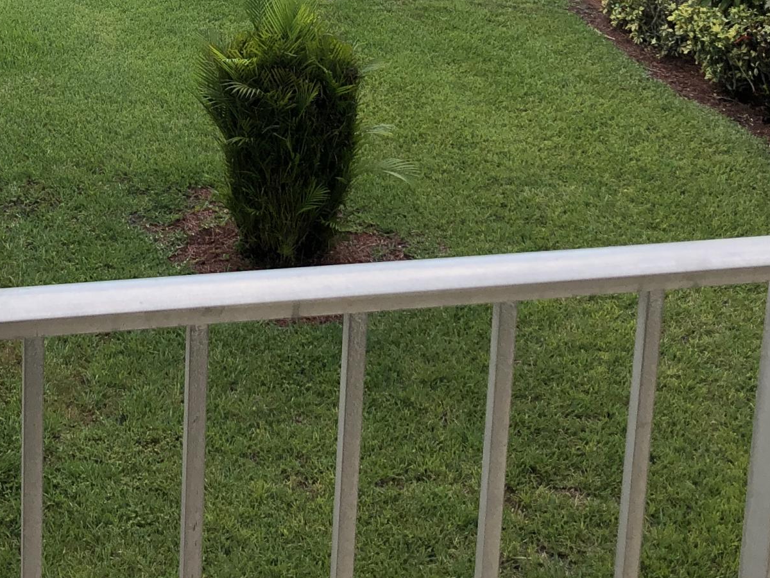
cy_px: -89
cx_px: 185
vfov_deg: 19.9
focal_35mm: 70
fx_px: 1557
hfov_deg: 27.4
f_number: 1.8
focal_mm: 3.99
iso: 20
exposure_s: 1/867
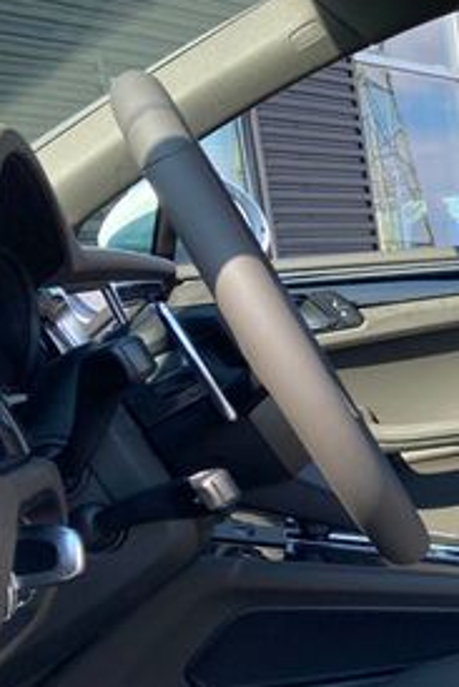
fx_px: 1299
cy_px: 504
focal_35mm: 68
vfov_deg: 29.2
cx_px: 740
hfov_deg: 17.5
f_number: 1.8
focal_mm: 3.99
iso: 20
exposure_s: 1/495
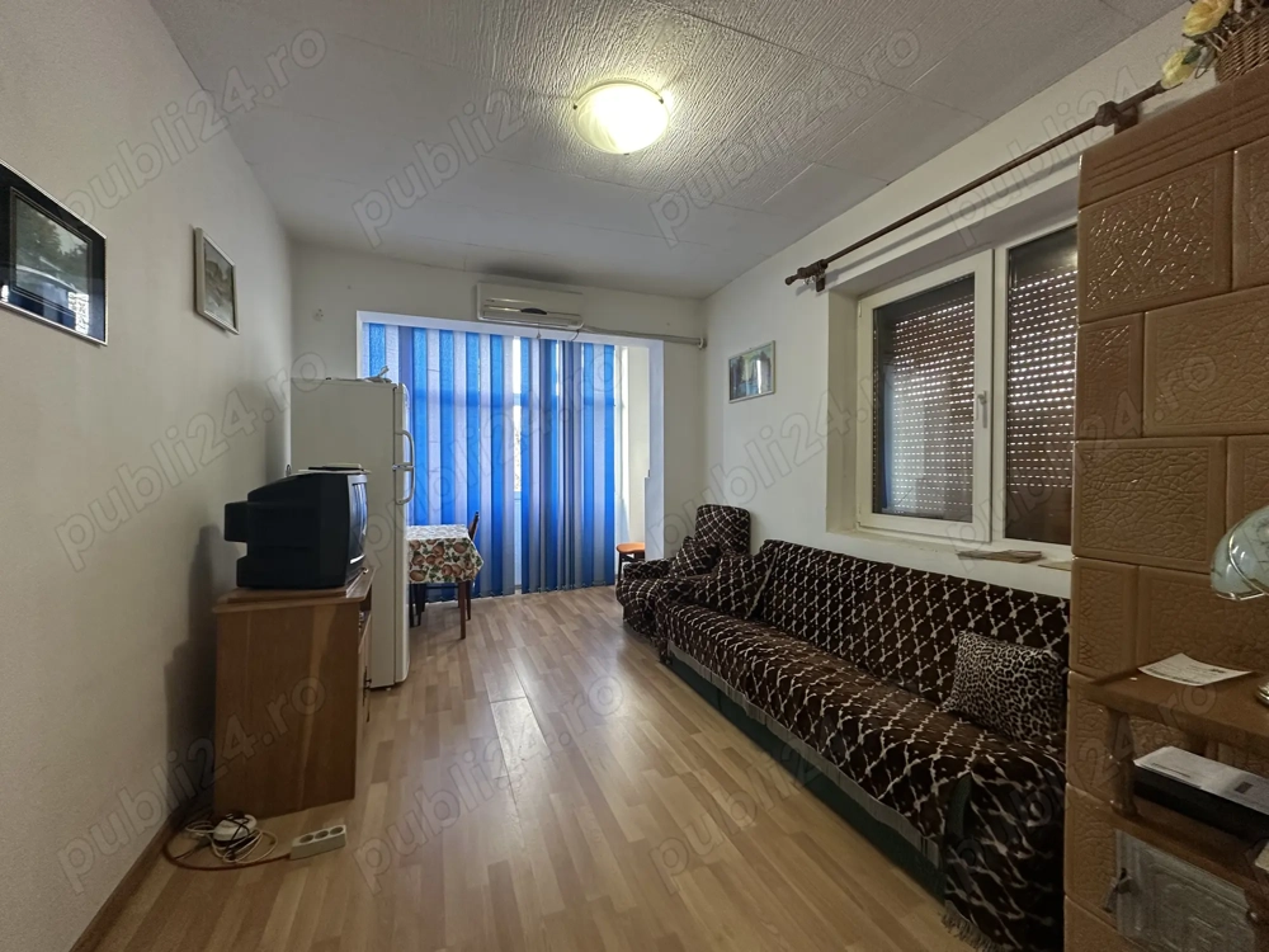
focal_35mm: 14
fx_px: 513
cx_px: 634
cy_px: 476
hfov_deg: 102.1
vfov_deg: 85.7
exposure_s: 1/50
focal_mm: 2.22
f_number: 2.2
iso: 160
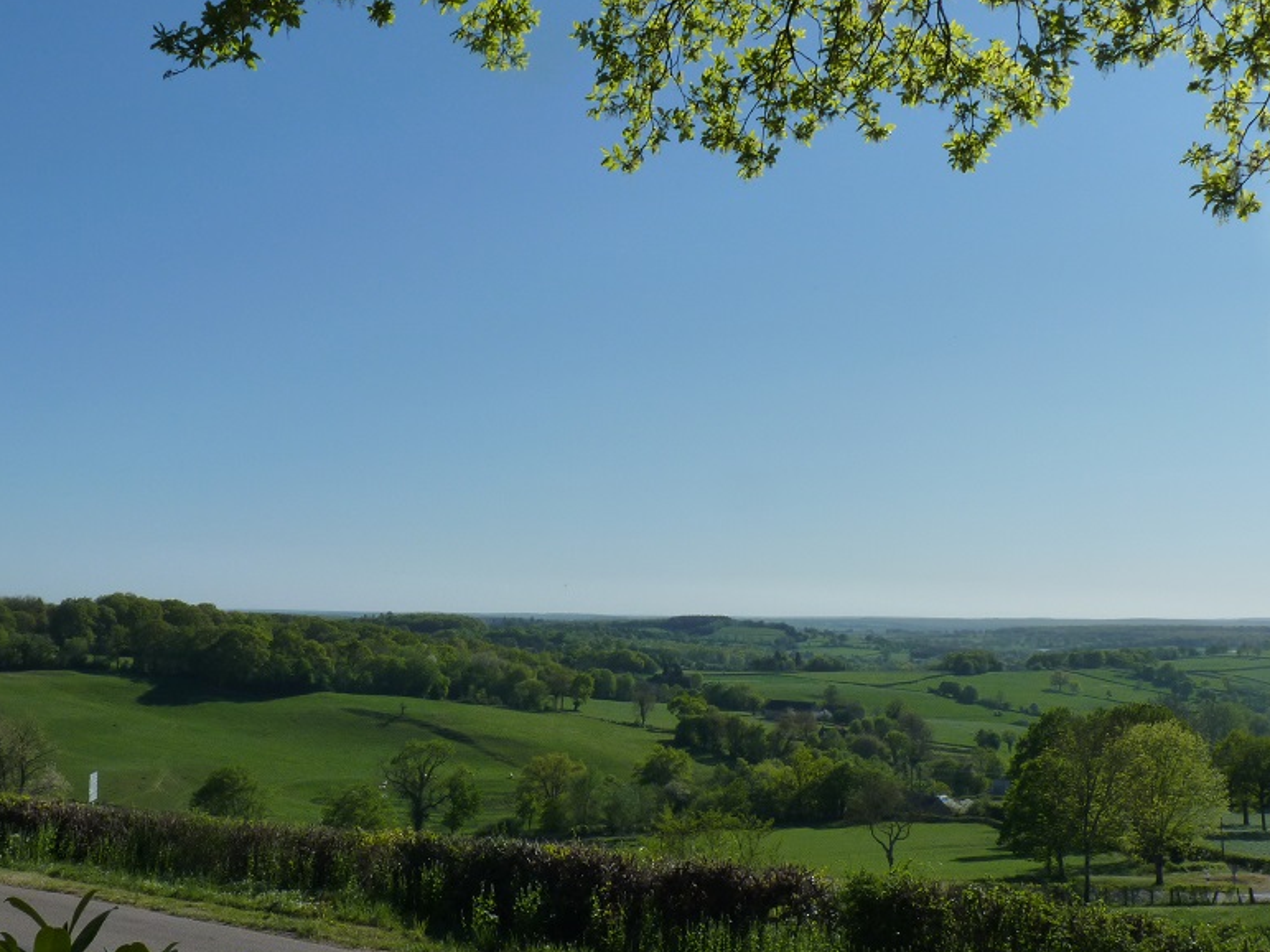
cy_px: 451
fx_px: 1761
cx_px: 596
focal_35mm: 48
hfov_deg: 39.6
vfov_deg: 30.3
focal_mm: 6.5
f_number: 7.1
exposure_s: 1/500
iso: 125
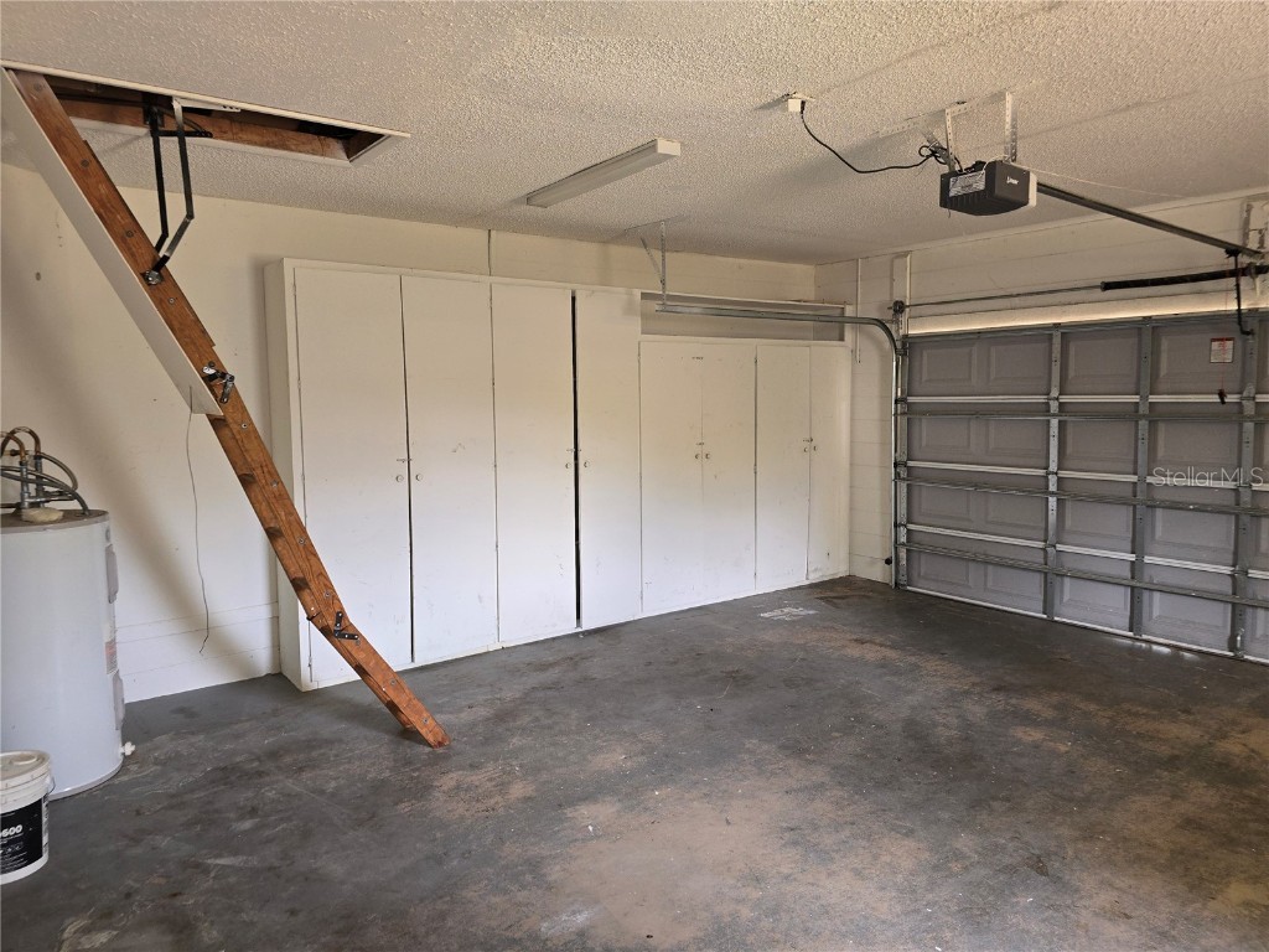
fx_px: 843
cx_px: 634
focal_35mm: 23
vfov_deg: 58.9
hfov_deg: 73.9
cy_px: 476
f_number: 1.7
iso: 125
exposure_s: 1/24
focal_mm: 6.3
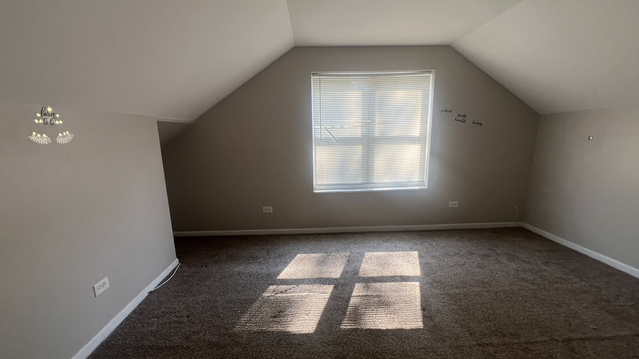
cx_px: 318
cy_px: 197
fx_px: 254
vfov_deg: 70.4
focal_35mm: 15
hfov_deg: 103.0
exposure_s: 1/99
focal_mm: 1.57
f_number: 1.8
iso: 64
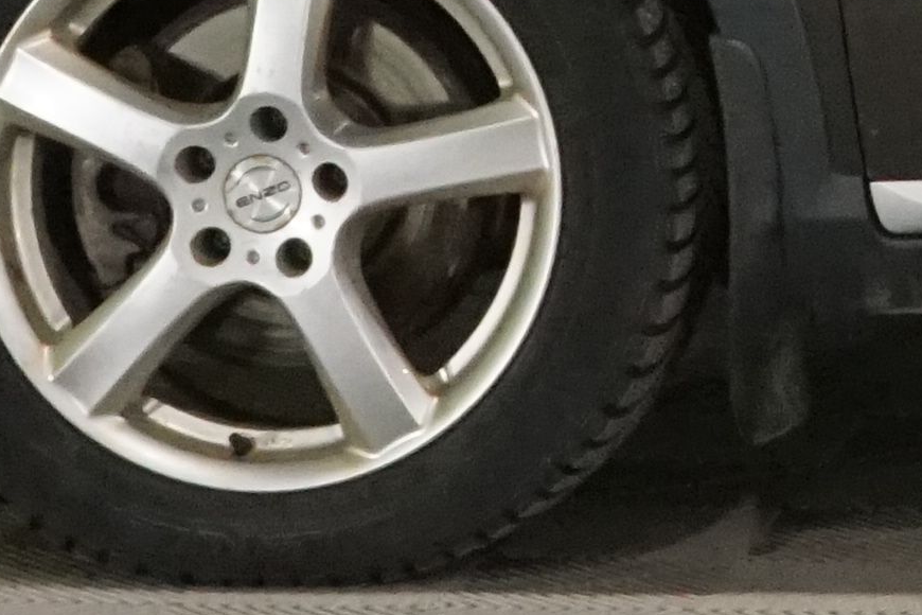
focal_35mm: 262
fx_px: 6710
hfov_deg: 7.4
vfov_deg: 5.1
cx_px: 2081
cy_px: -695
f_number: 20
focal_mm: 38
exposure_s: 1/25
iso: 6400
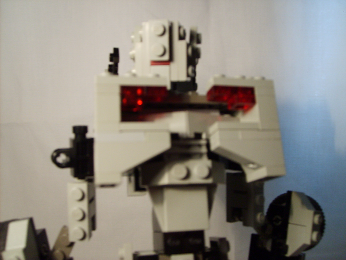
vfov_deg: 40.7
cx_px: 173
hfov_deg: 52.6
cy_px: 130
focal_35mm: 35
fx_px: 350
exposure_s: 1/30
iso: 93
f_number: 2.8
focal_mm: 5.8
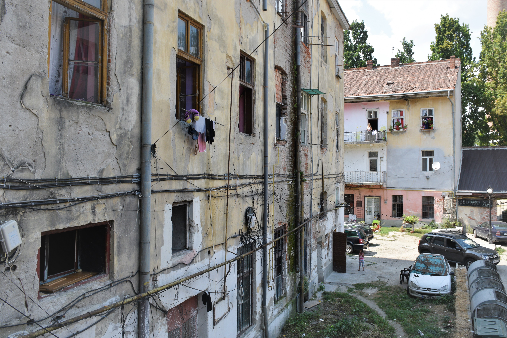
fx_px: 380
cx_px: 254
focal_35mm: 27
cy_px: 169
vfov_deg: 47.9
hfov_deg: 67.4
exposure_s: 1/250
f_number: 8
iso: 200
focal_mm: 18
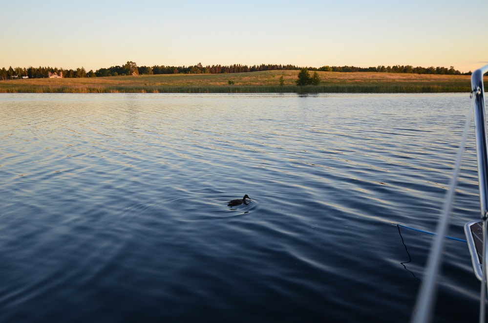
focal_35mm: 36
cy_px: 162
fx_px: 487
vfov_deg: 36.7
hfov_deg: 53.2
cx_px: 244
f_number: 4
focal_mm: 24
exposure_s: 1/400
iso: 640
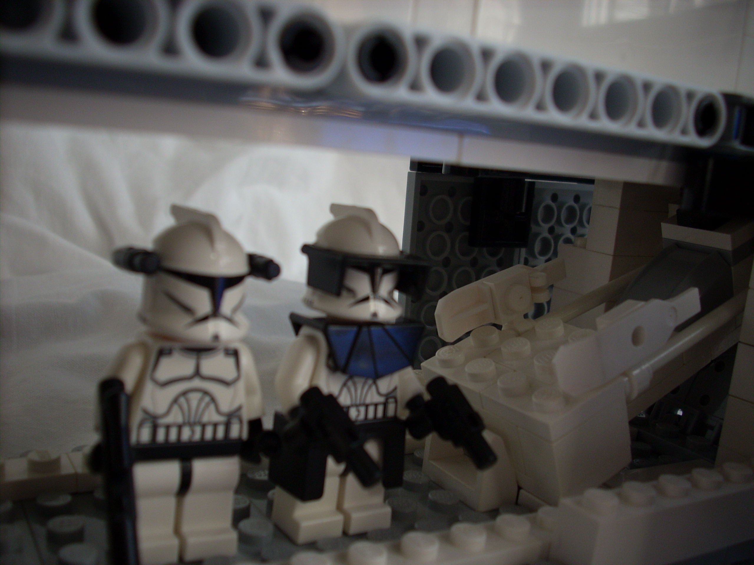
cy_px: 282
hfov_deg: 50.1
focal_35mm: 37
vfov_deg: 38.7
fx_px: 806
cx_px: 377
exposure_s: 1/60
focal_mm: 6.2
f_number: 2.8
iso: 64
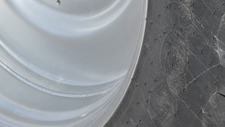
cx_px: 163
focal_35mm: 117
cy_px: -171
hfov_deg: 18.2
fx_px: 698
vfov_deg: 9.3
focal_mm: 5.4
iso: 25
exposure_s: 1/2111
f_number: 1.8
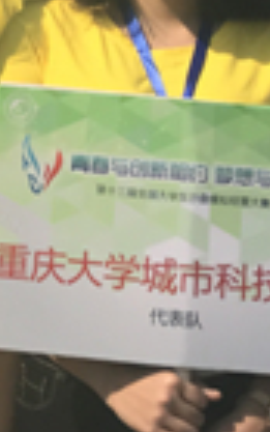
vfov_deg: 13.6
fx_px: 1752
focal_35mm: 149
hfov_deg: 8.6
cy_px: -101
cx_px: -106
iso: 20
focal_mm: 3.99
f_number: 1.8
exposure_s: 1/3195
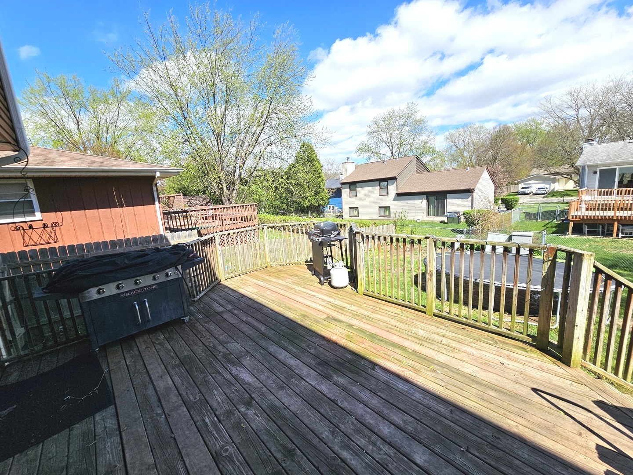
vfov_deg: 89.9
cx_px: 316
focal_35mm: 13
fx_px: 238
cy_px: 238
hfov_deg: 106.2
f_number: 2.2
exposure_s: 1/1925
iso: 50
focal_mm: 2.2
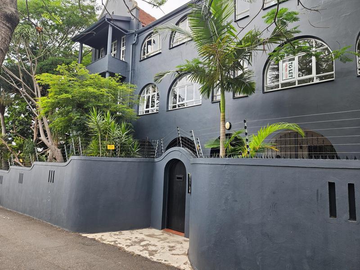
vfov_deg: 58.9
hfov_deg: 73.9
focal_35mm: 23
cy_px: 135
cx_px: 180
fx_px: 239
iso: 25
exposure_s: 1/280
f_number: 1.8
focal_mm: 5.4
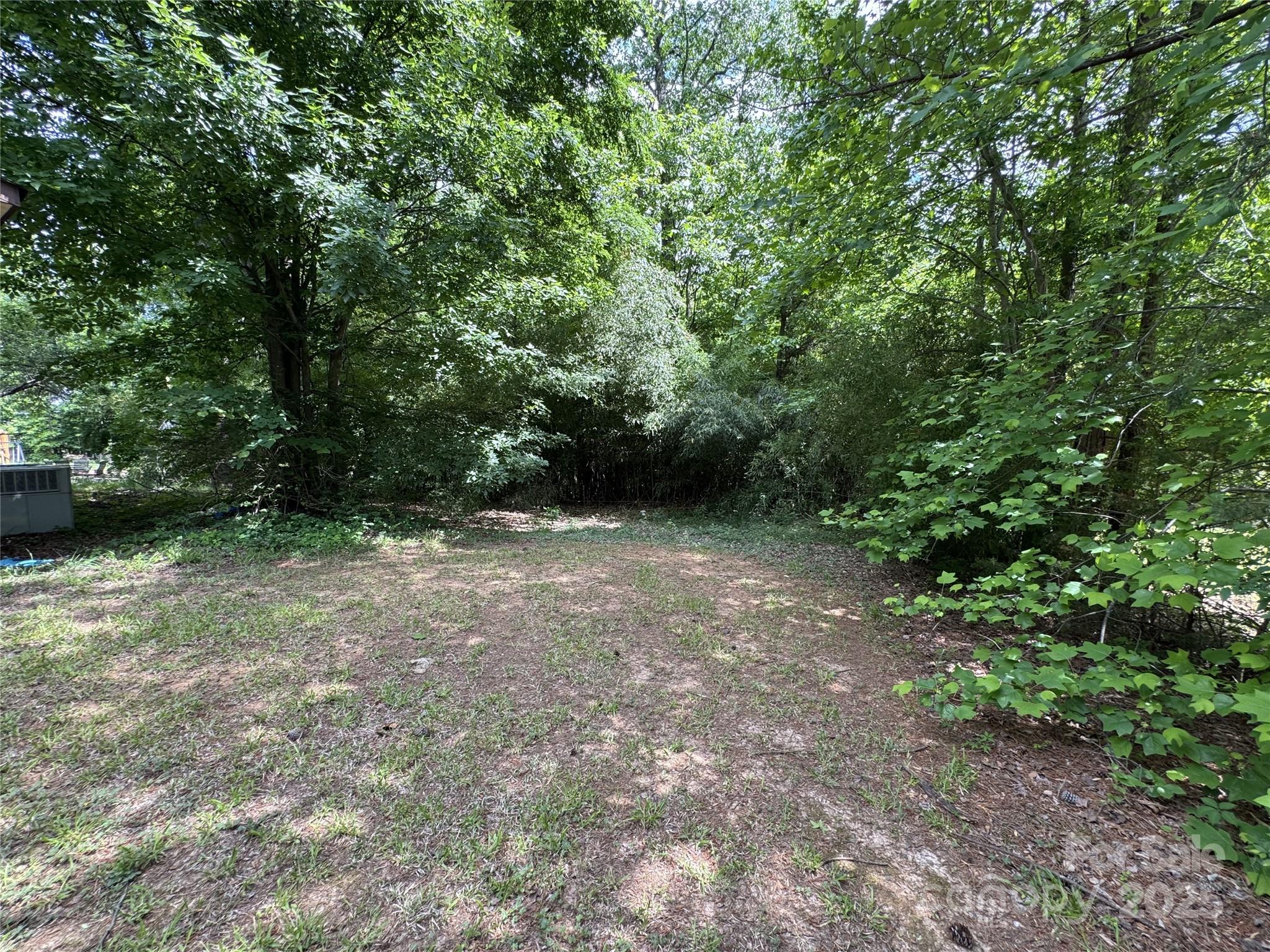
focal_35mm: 14
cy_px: 476
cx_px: 635
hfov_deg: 102.1
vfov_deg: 85.7
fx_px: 514
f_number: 2.2
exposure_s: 1/114
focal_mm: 2.22
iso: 40
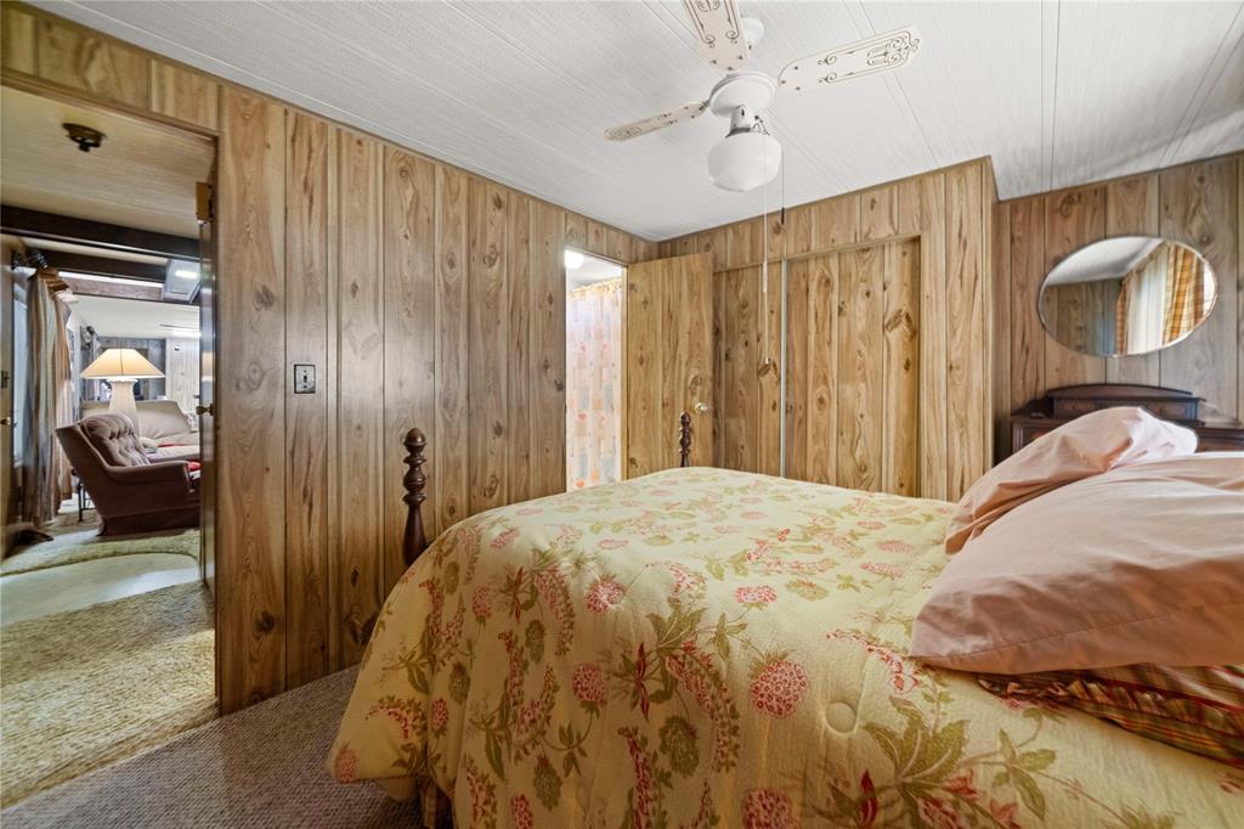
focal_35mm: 12
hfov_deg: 112.6
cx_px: 622
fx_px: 415
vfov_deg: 90.0
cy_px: 414
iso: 1250
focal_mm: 12
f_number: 5.6
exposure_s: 1/1.67
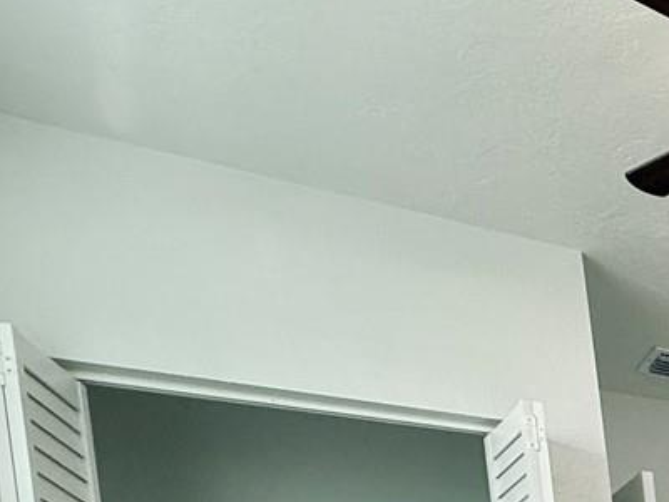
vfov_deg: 20.3
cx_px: 1030
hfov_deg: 25.1
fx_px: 1082
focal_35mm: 56
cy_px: 853
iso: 160
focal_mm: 2.22
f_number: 2.2
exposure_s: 1/120
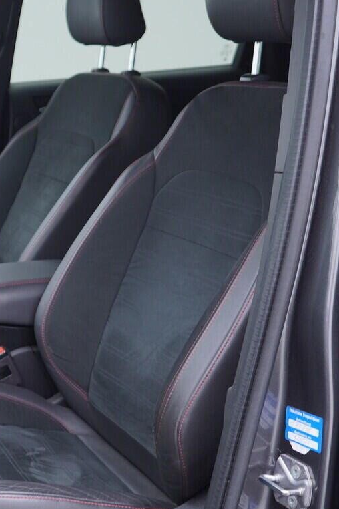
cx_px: -105
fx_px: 960
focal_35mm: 68
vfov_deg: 29.7
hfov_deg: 18.6
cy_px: 251
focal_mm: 24
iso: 200
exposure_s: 1/40
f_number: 2.8
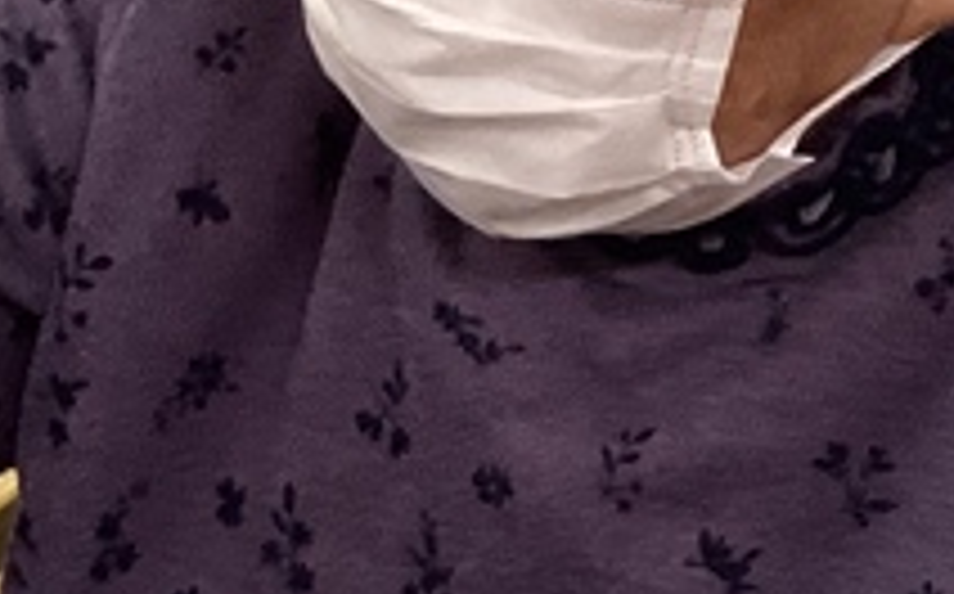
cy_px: 554
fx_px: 4026
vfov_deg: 8.4
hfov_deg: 13.2
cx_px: -171
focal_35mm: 155
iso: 200
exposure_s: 1/60
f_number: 2.4
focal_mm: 3.3
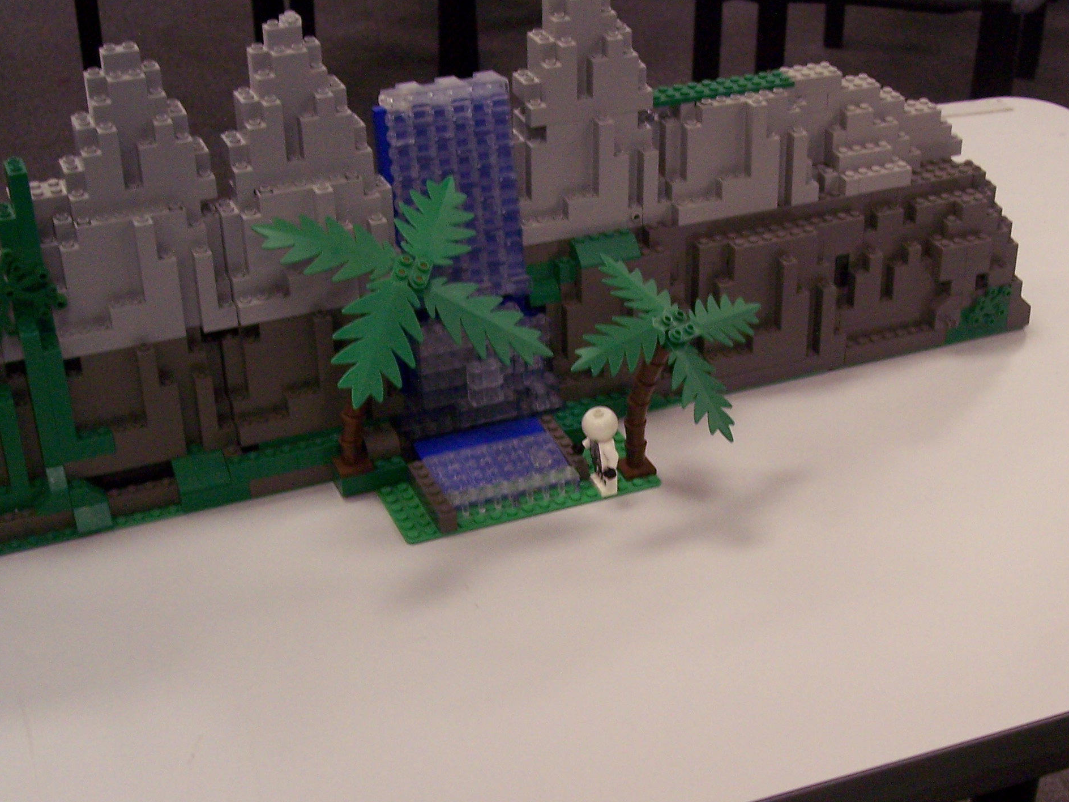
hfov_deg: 32.5
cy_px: 501
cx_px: 670
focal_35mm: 59
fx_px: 1822
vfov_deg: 24.7
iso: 200
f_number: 3.4
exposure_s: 1/30
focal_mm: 8
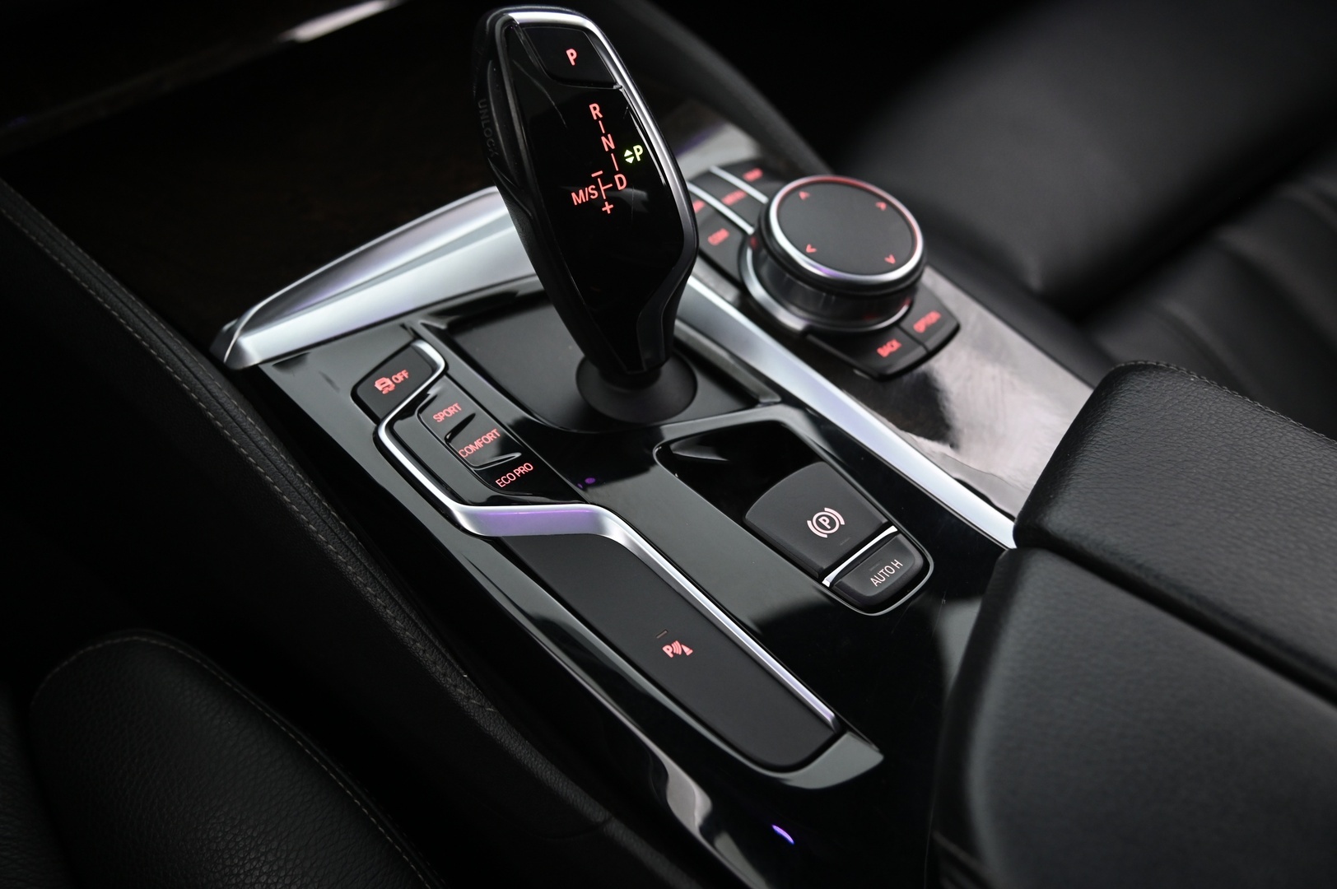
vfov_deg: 30.5
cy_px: 444
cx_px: 668
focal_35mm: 44
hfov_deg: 44.5
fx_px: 1633
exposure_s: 1/15
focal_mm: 44
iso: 2000
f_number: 4
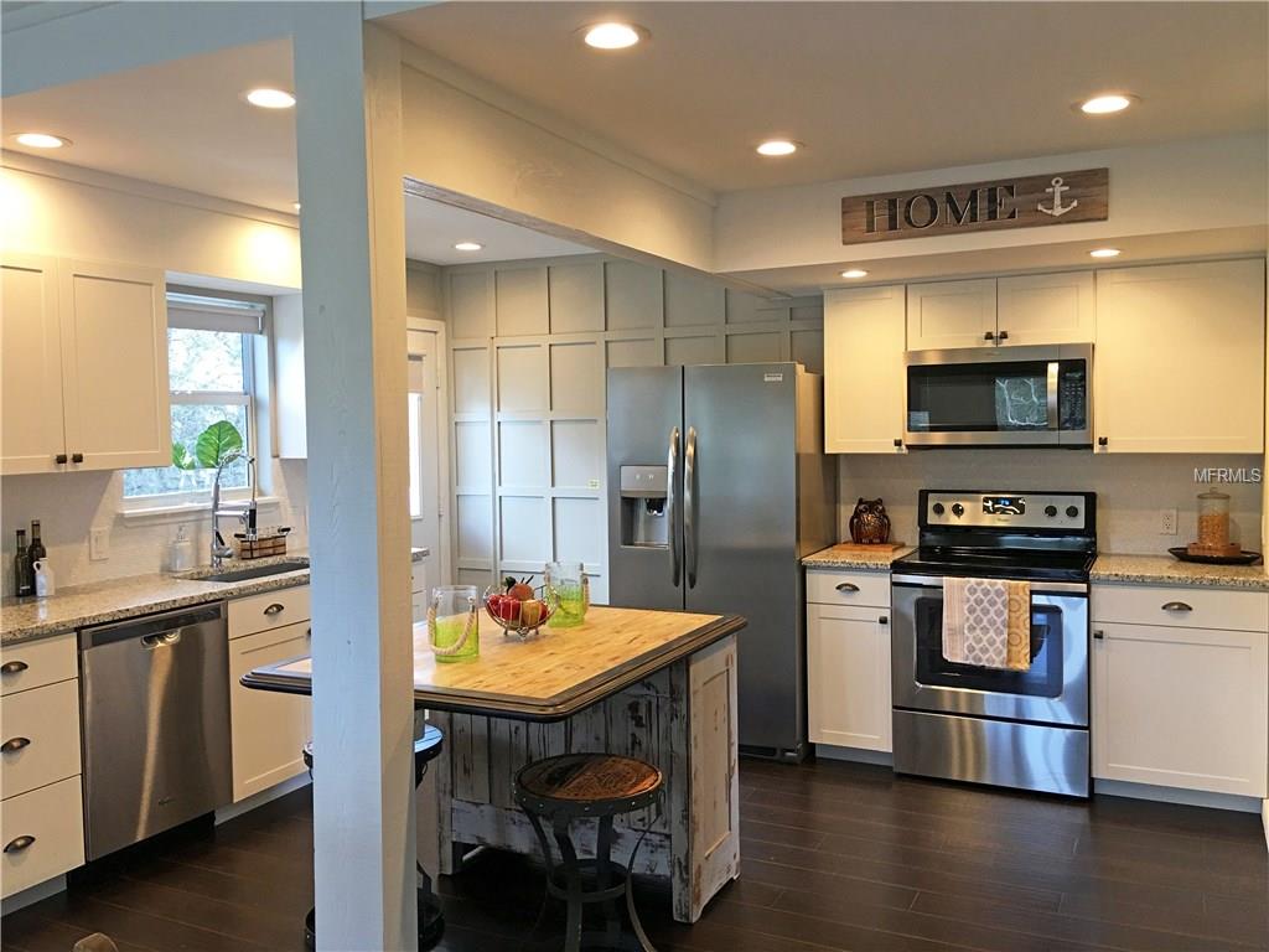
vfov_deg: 48.2
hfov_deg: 61.7
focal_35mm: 29
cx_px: 634
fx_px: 1063
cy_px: 476
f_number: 2.2
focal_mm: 4.15
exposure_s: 1/30
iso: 40
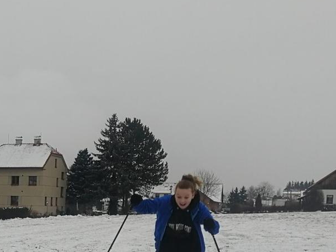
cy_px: 246
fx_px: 583
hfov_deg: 30.2
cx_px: 10
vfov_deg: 23.5
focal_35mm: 60
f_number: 2.2
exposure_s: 1/199
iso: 50
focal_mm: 3.95
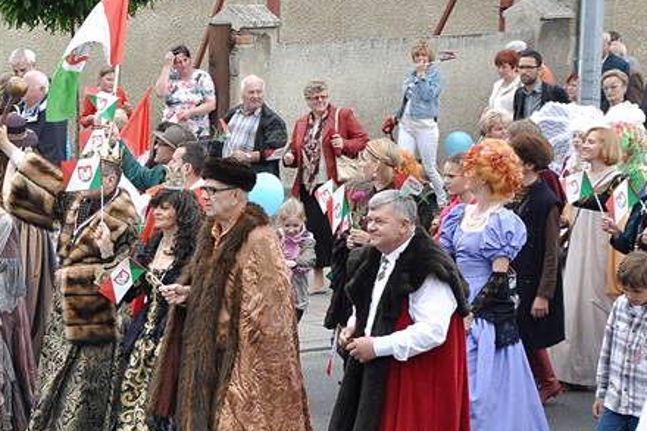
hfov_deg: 14.6
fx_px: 2497
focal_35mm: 139
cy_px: 289
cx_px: 100
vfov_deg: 9.9
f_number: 9
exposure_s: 1/500
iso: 1250
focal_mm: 48
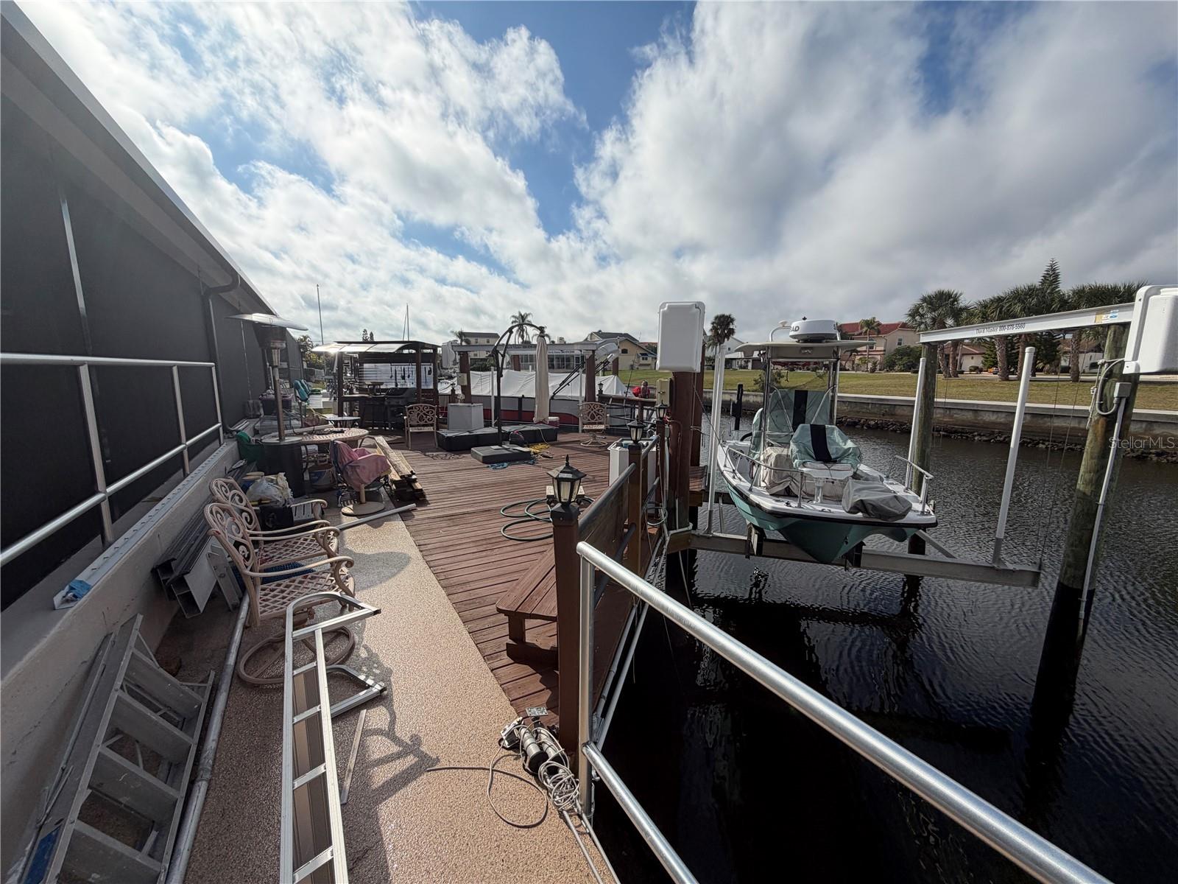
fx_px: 476
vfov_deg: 85.7
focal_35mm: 14
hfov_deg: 102.1
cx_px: 589
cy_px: 442
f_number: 2.2
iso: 20
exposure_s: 1/1795
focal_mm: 2.22
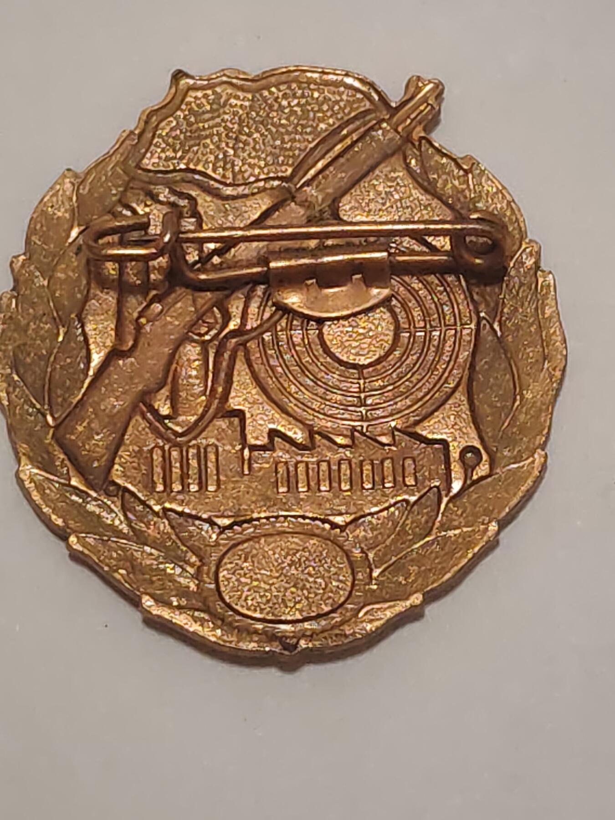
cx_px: 308
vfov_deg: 15.2
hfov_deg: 11.4
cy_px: 410
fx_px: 3080
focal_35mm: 130
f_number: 1.95
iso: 800
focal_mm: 5.52
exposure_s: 1/100
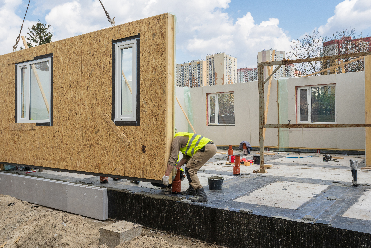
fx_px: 319
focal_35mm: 31
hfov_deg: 60.3
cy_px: 124
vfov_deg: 42.3
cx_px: 186
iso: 400
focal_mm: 31
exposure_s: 1/400
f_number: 9
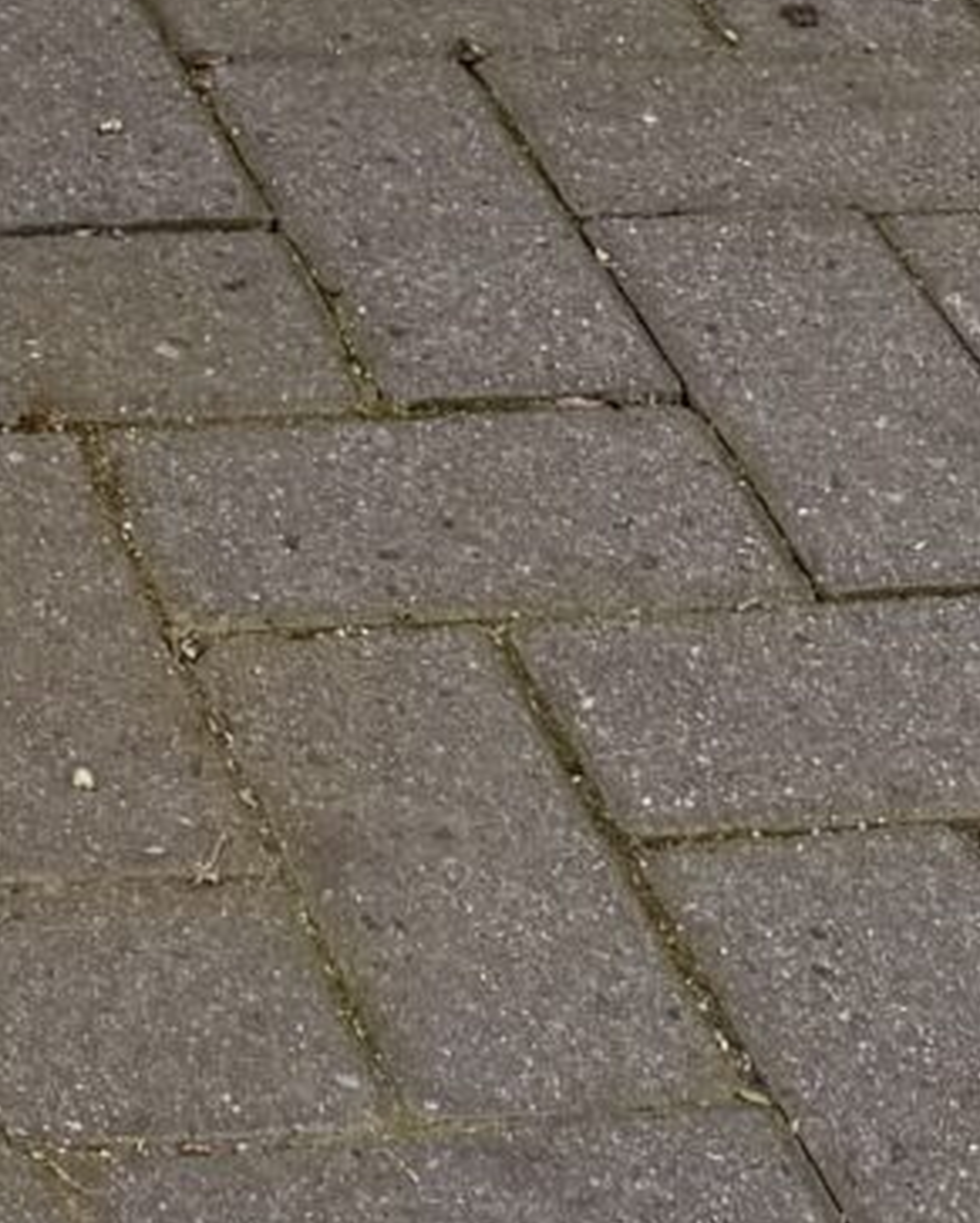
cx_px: -1815
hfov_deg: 8.2
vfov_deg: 10.1
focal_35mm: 165
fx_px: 5975
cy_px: -1779
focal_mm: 6.76
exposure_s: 1/387
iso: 80
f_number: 1.78
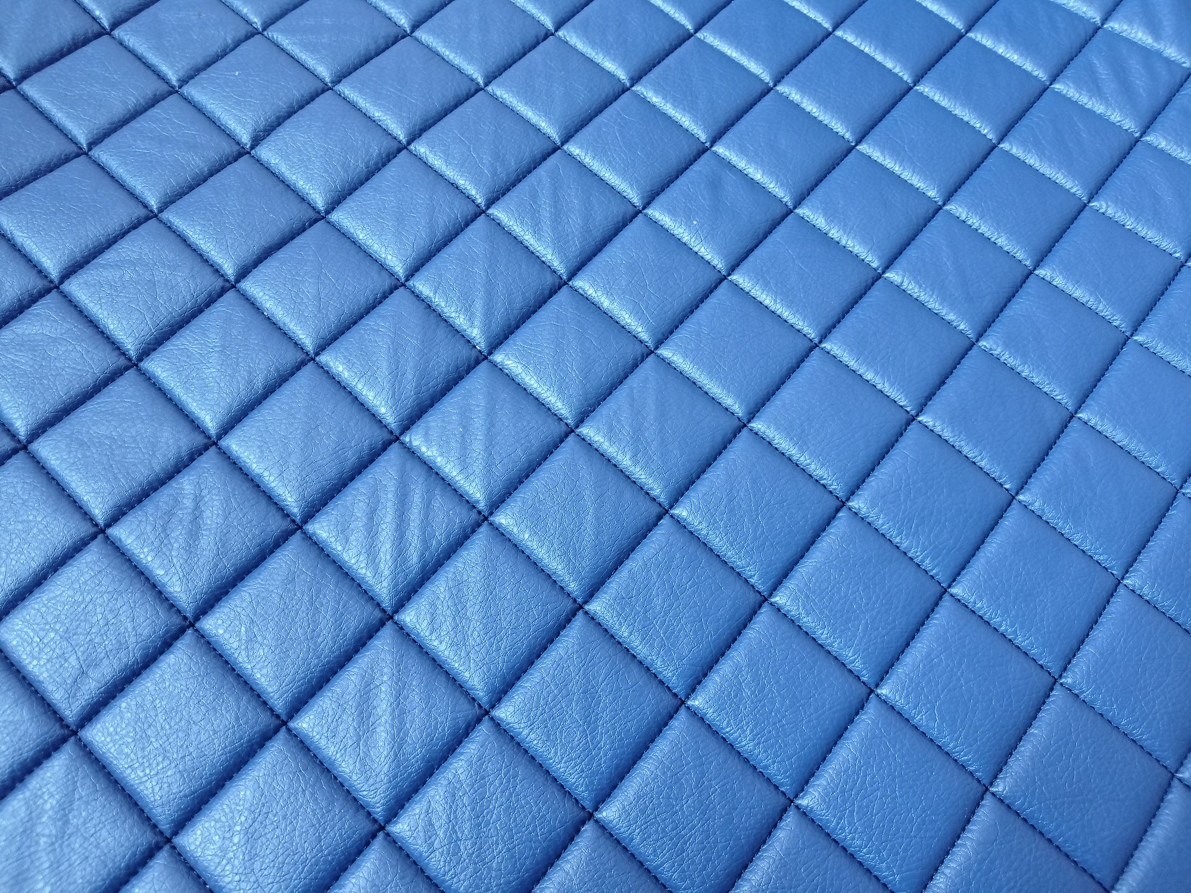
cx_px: 596
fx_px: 963
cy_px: 446
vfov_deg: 49.7
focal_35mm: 28
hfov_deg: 63.4
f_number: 1.79
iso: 743
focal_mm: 4.7
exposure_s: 1/25
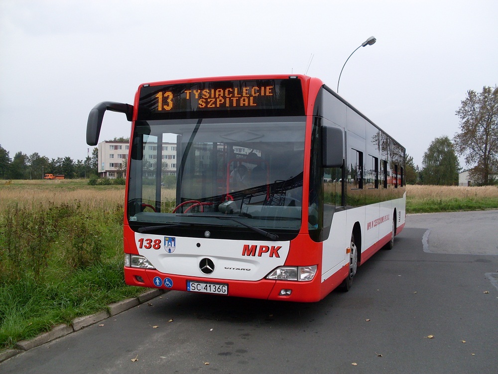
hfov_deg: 49.0
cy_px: 187
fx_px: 547
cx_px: 249
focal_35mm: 38
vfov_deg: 37.7
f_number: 2.8
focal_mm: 6.3
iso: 80
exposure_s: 1/250
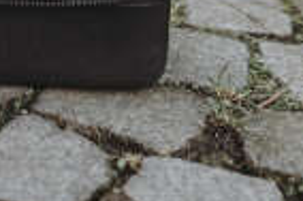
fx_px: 1025
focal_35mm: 122
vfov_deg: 10.0
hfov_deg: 16.3
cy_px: -250
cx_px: -41
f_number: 1.8
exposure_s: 1/4000
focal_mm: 24
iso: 640
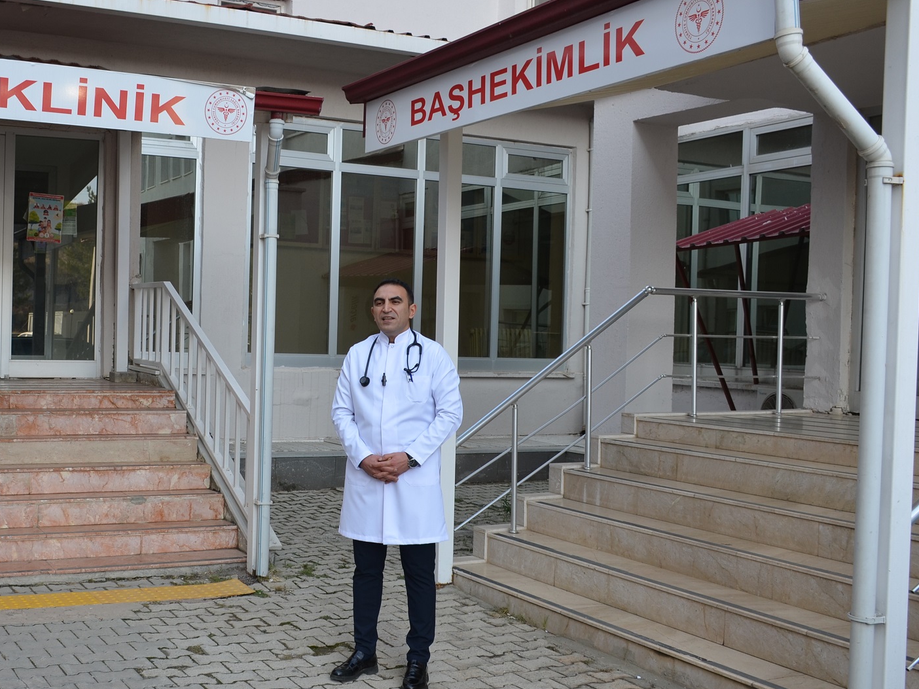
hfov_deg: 45.0
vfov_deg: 35.1
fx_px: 1088
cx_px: 300
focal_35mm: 41
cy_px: 357
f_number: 6.3
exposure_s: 1/160
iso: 200
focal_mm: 20
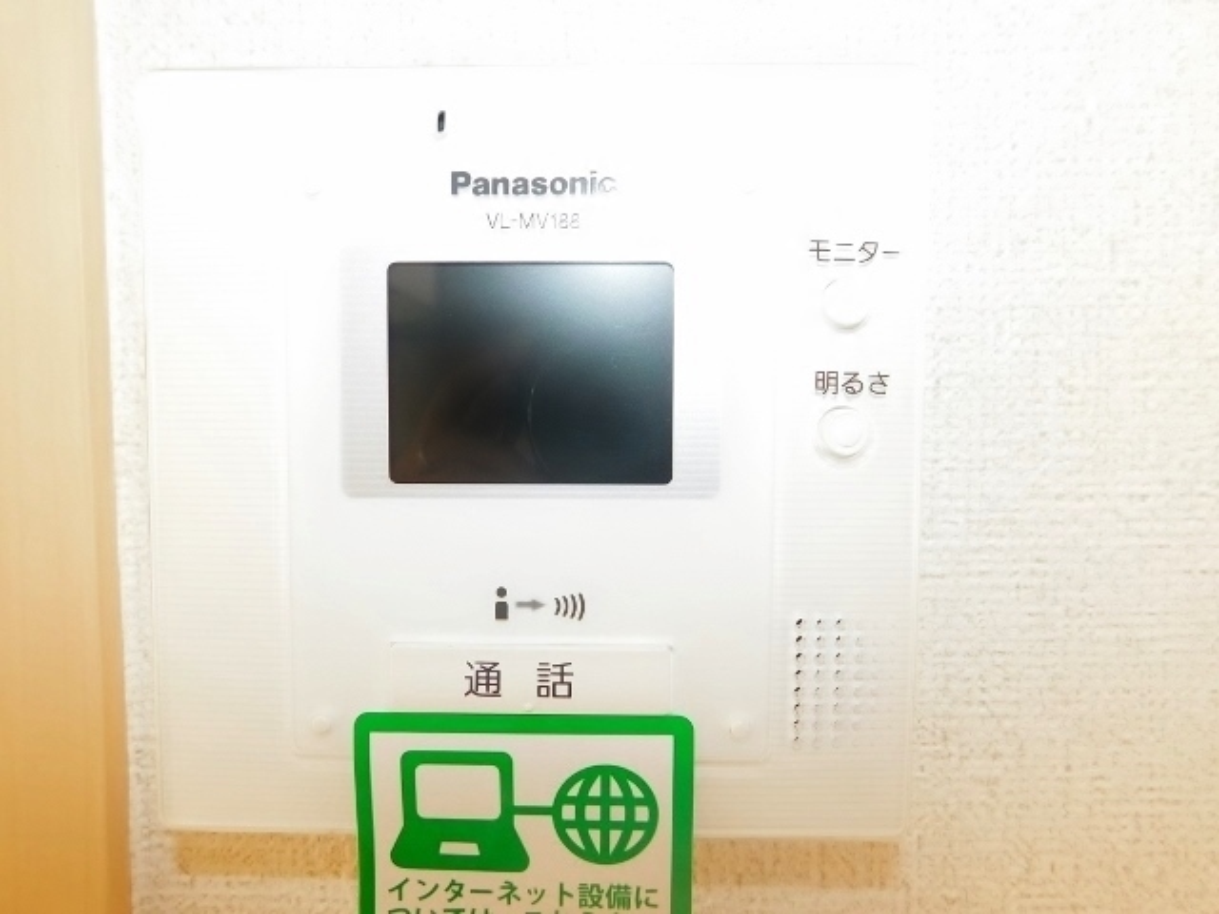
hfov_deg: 73.9
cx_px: 610
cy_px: 457
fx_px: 810
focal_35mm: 23
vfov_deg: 58.9
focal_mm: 4
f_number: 3
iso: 180
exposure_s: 1/30
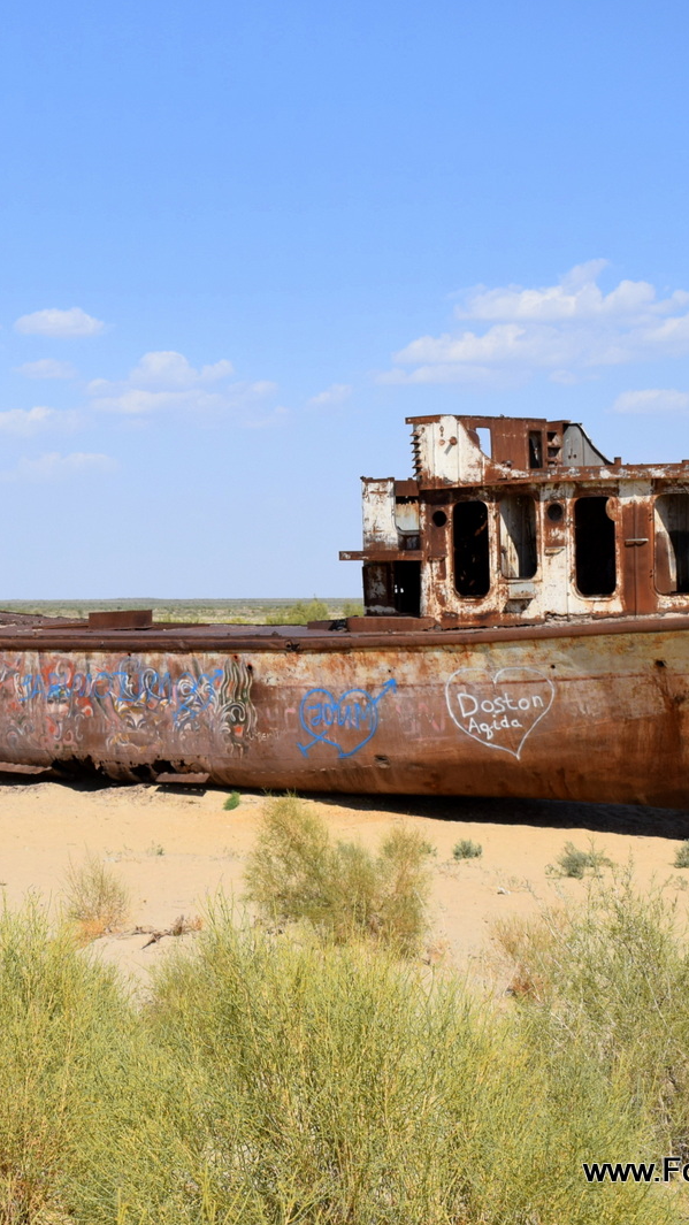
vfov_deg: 32.9
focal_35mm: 64
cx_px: 122
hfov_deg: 18.7
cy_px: 613
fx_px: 2072
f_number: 7.1
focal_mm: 27
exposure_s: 1/2000
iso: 400
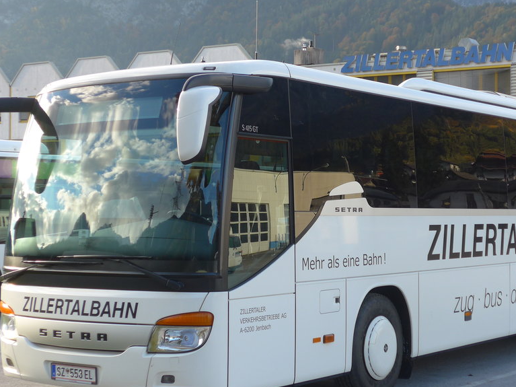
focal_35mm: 72
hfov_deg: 26.9
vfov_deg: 20.4
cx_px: 326
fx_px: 1073
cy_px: 192
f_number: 3
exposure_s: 1/250
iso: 80
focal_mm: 9.5
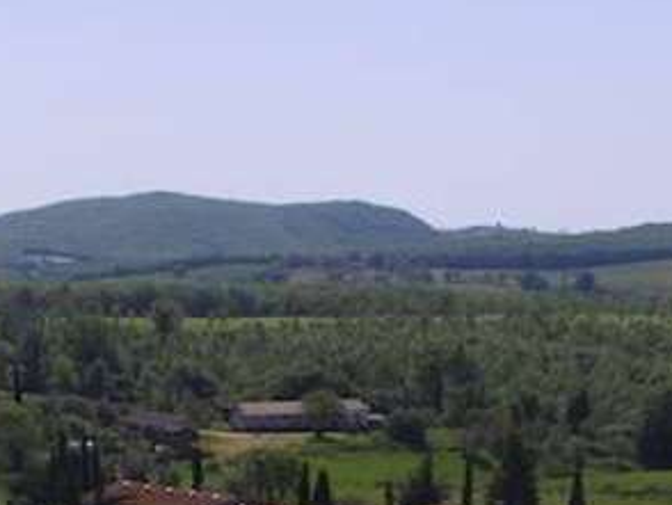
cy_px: 683
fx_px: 1690
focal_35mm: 87
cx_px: 192
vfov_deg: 16.0
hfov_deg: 22.3
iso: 100
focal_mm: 3.61
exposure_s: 1/1529
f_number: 2.8
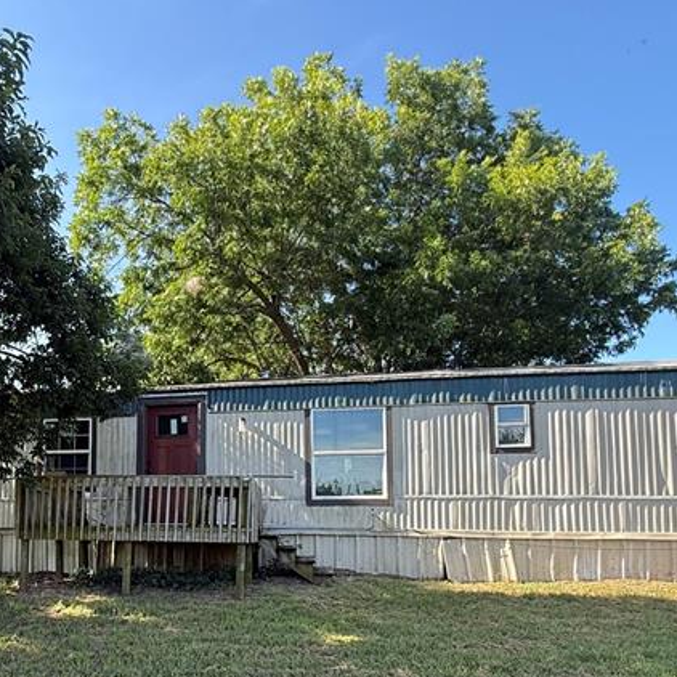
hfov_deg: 51.0
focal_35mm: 30
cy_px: 481
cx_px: 144
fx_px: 664
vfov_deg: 52.4
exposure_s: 1/281
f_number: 2.2
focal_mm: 2.22
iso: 50
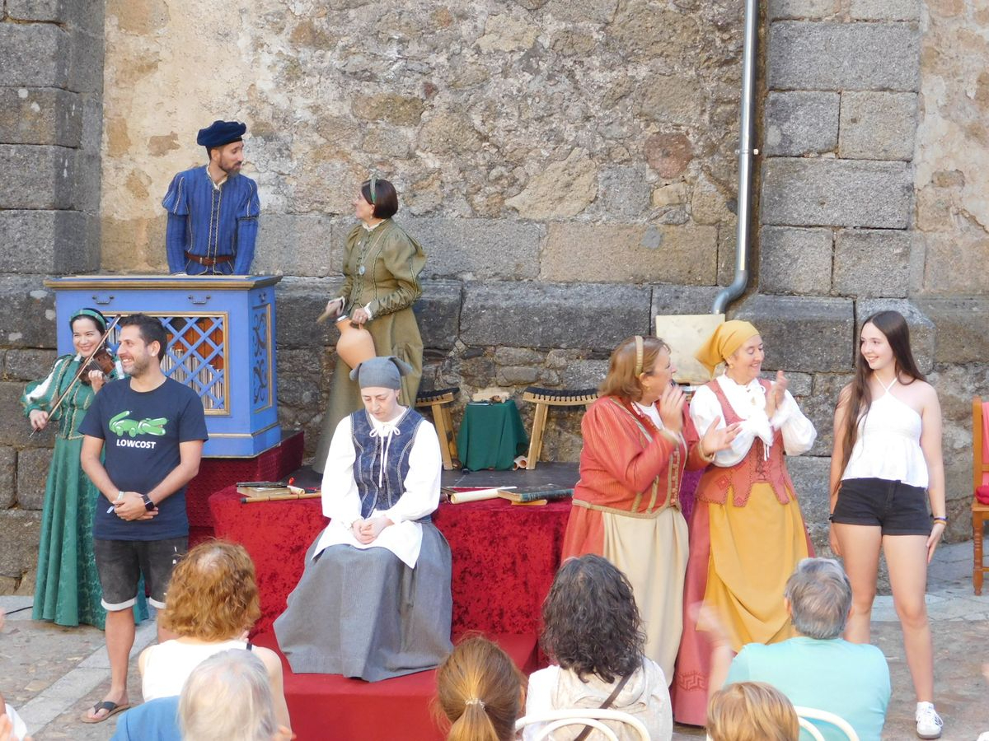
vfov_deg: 22.3
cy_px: 370
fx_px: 1886
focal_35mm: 66
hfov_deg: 29.4
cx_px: 494
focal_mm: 11.7
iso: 280
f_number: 4.2
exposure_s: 1/30
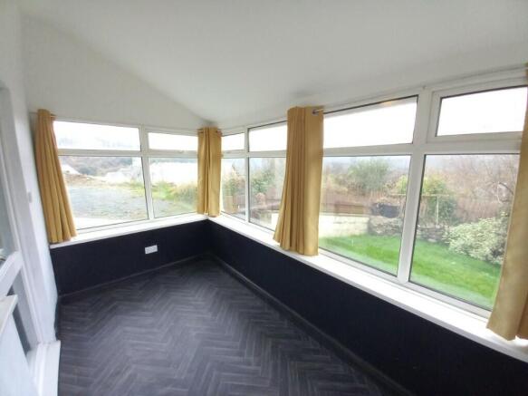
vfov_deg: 89.9
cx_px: 264
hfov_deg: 106.2
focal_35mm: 13
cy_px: 198
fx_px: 198
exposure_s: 1/60
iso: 80
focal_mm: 1.13
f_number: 2.2
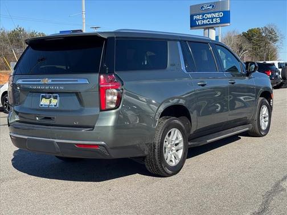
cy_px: 108
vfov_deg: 30.3
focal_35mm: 48
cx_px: 144
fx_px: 398
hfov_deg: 39.7
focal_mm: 6.76
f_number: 1.78
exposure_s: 1/2833
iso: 64
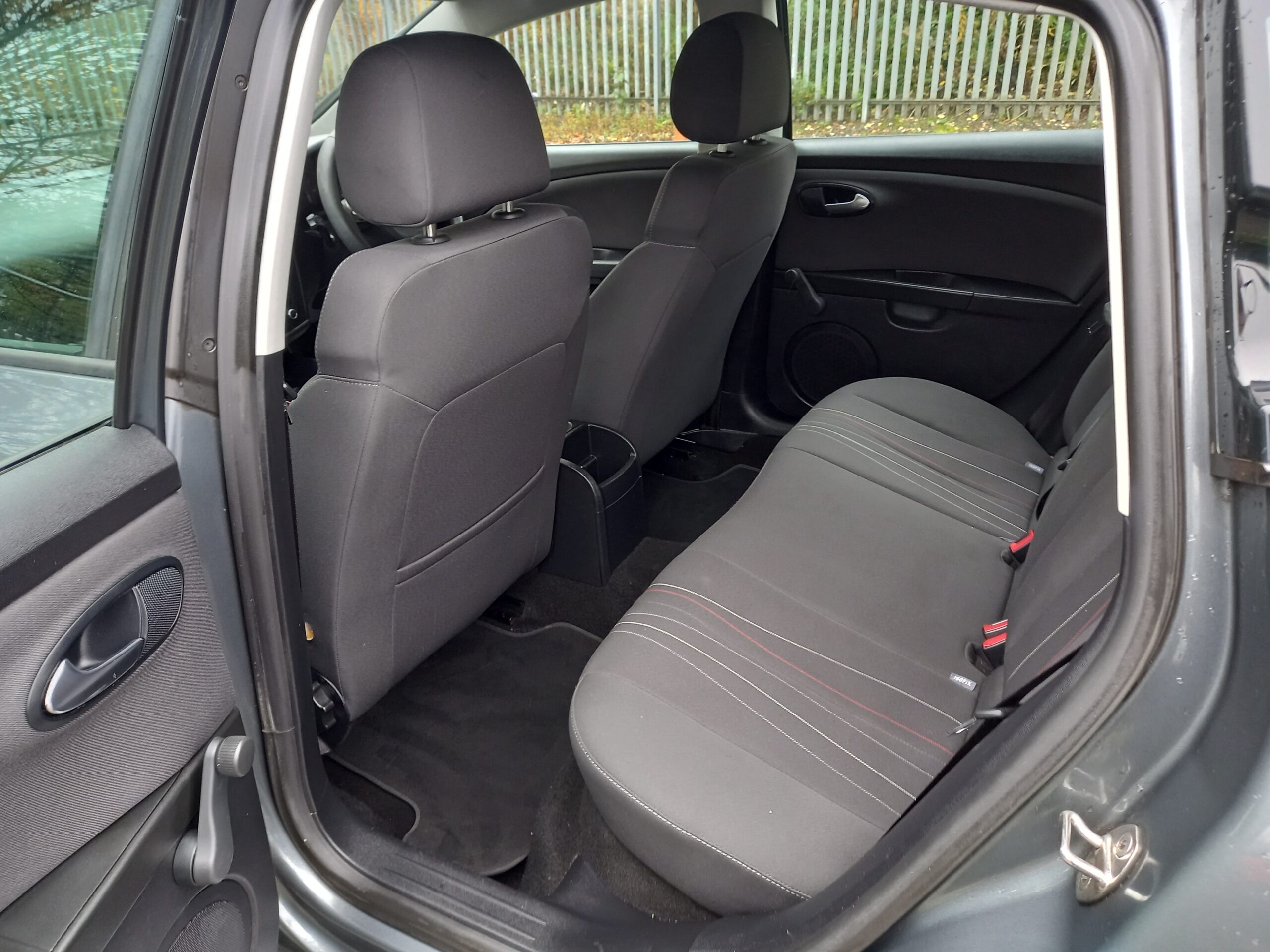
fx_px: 917
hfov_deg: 69.4
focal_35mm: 25
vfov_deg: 54.9
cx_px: 635
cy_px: 476
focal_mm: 4.6
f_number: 2
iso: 160
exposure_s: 1/40
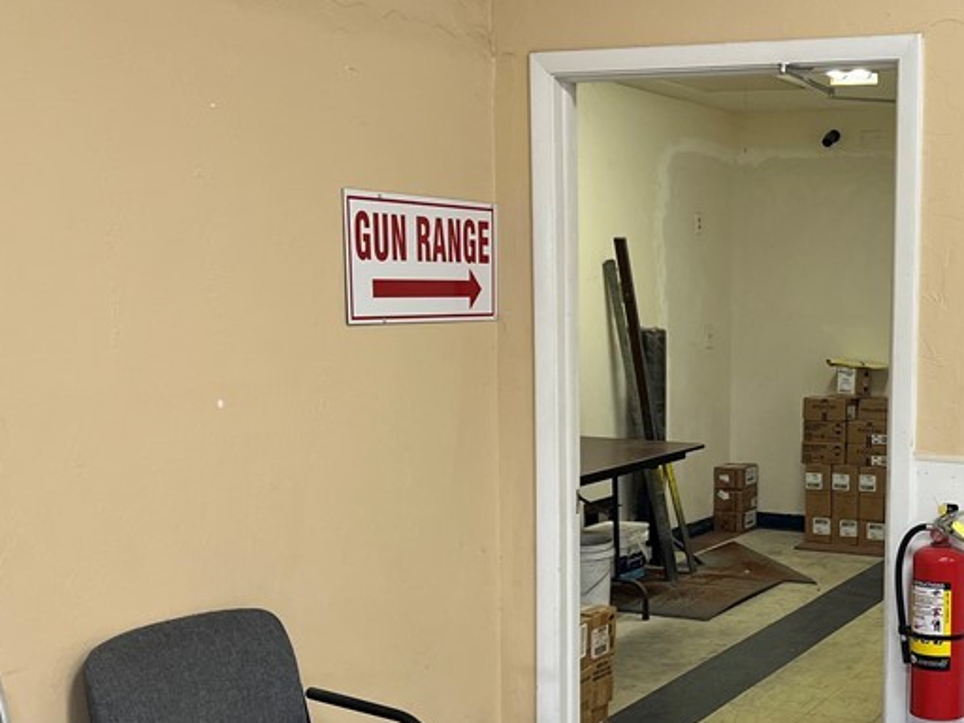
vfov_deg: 28.0
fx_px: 1448
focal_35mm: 52
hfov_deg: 35.5
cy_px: 444
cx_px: 785
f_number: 1.6
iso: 125
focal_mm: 5.1
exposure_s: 1/120
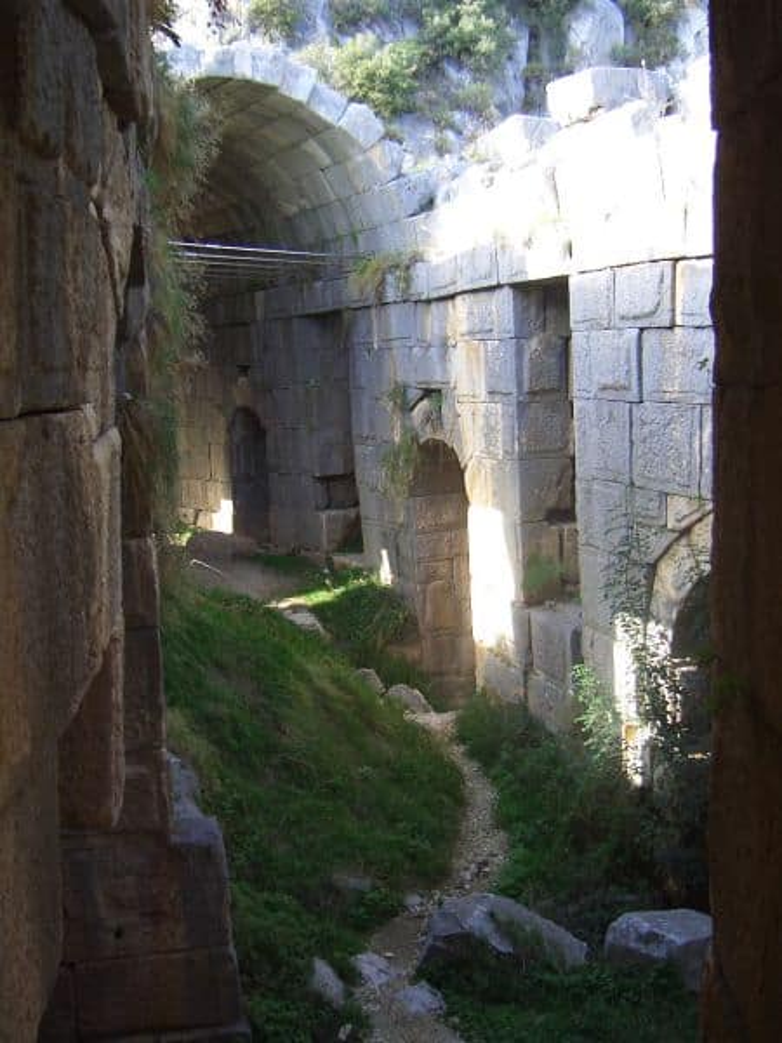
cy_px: 522
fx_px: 1175
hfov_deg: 36.8
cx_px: 391
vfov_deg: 47.9
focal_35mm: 39
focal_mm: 8
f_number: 2.8
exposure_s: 1/80
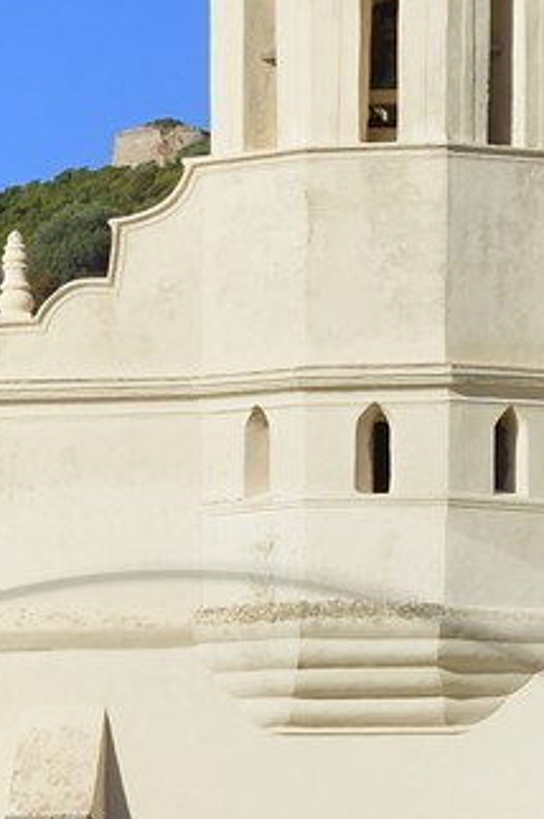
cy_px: 1277
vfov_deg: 5.9
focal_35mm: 348
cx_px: 178
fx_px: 7904
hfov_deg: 3.9
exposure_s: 1/400
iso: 200
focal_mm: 70
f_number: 11
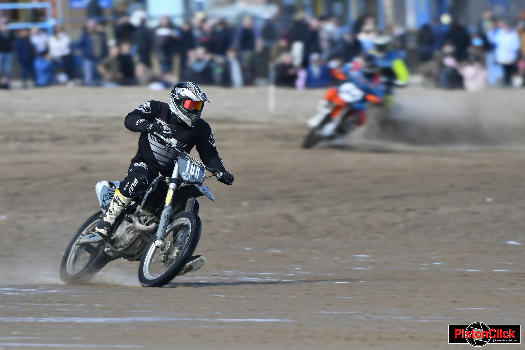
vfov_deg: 1.8
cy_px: 175
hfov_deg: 2.8
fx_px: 10935
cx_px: 262
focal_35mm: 750
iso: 200
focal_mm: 500
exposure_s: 1/250
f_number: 6.3
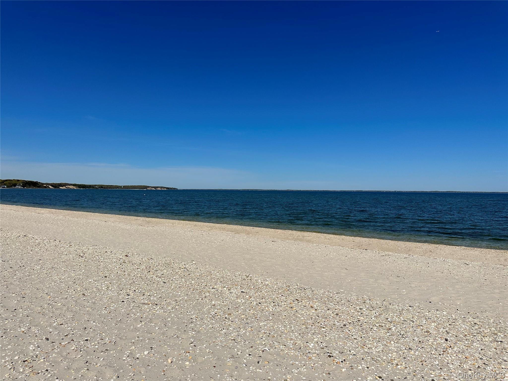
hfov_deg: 71.6
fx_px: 352
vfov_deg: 56.8
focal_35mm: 24
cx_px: 254
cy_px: 190
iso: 80
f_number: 1.78
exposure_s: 1/13699
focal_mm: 6.86
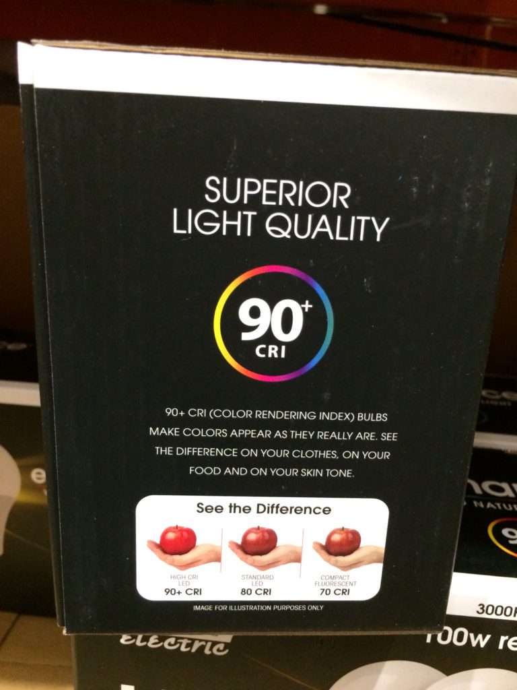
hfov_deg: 48.2
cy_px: 345
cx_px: 258
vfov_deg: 61.7
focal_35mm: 29
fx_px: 577
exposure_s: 1/30
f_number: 2.2
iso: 250
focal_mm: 4.15
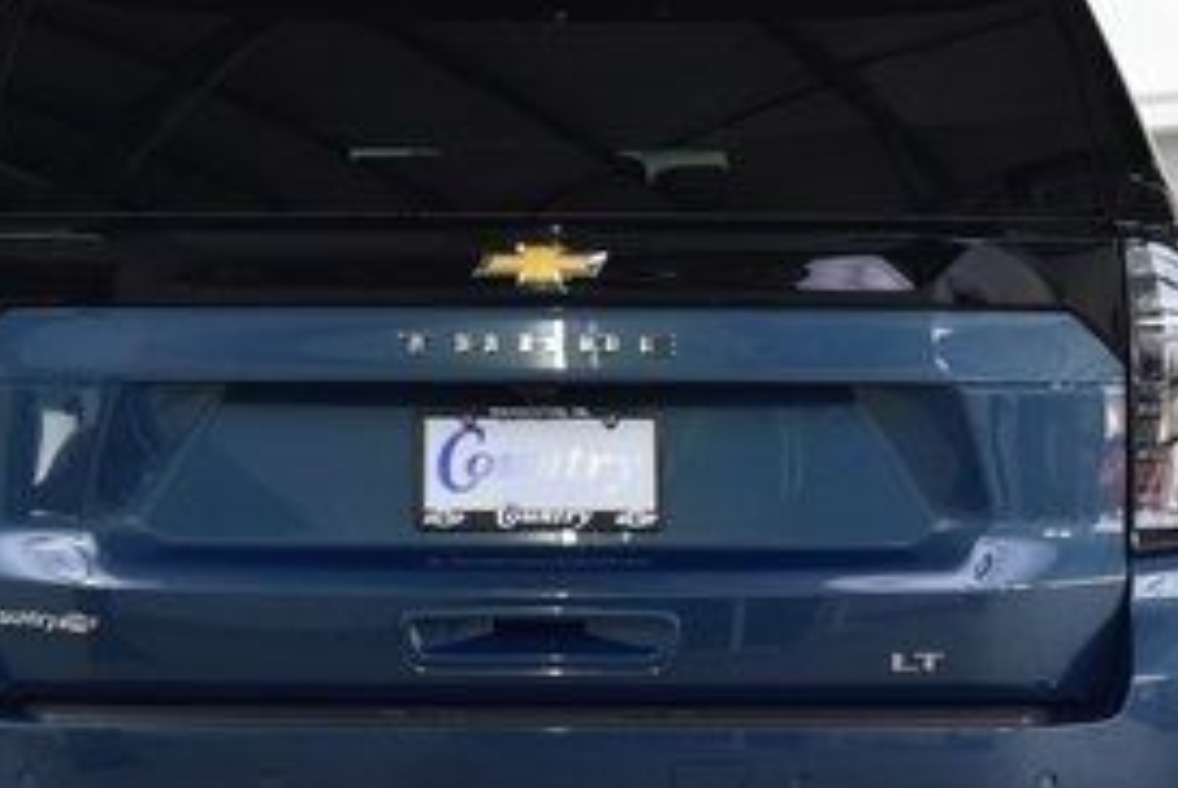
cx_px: 537
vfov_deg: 10.2
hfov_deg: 15.3
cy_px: 561
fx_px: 4389
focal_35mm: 134
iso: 1600
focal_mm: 38
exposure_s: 1/60
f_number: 5.6
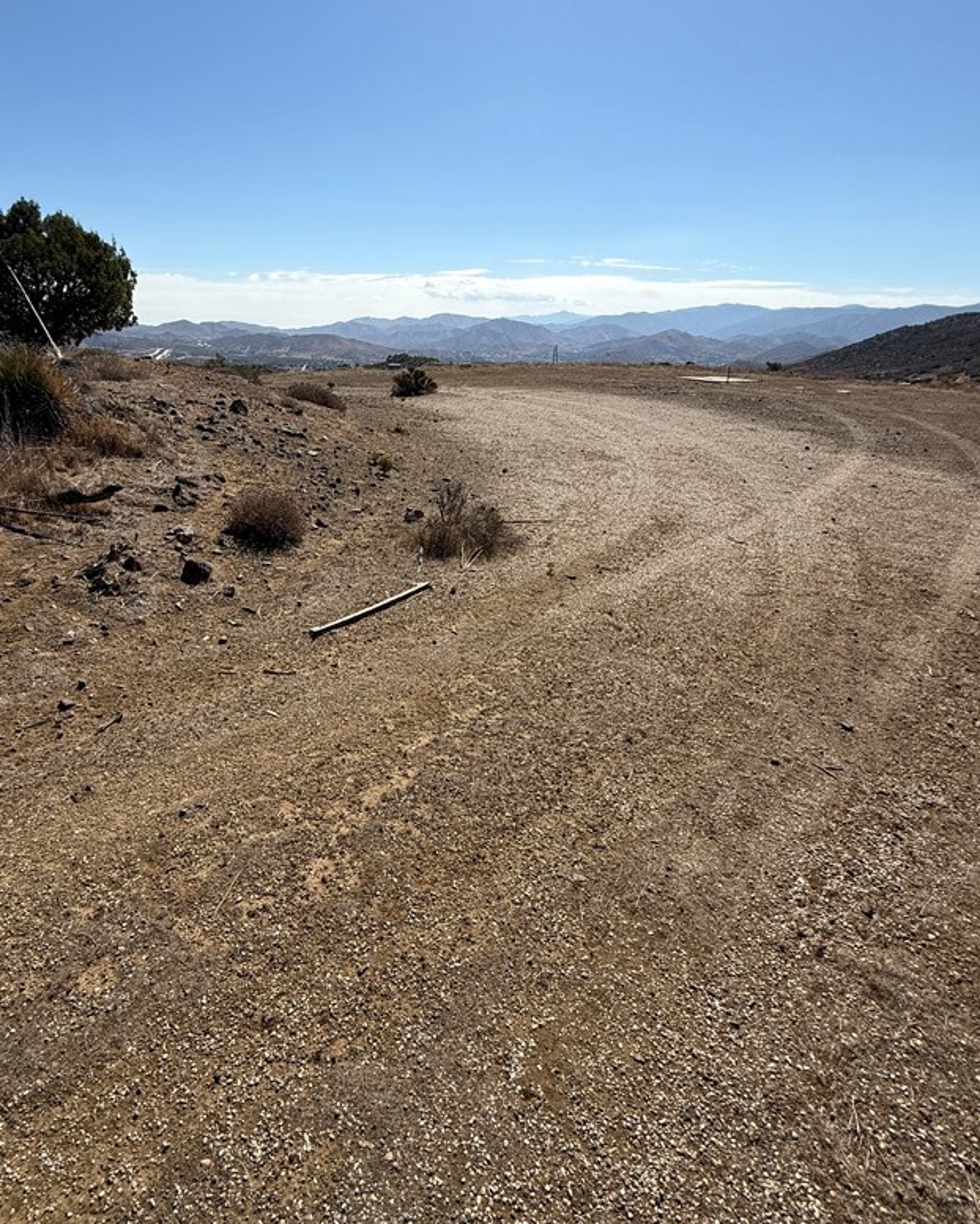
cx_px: 403
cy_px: 555
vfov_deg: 86.1
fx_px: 652
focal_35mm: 18
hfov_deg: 73.2
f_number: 2.2
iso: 50
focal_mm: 2.22
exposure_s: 1/3125
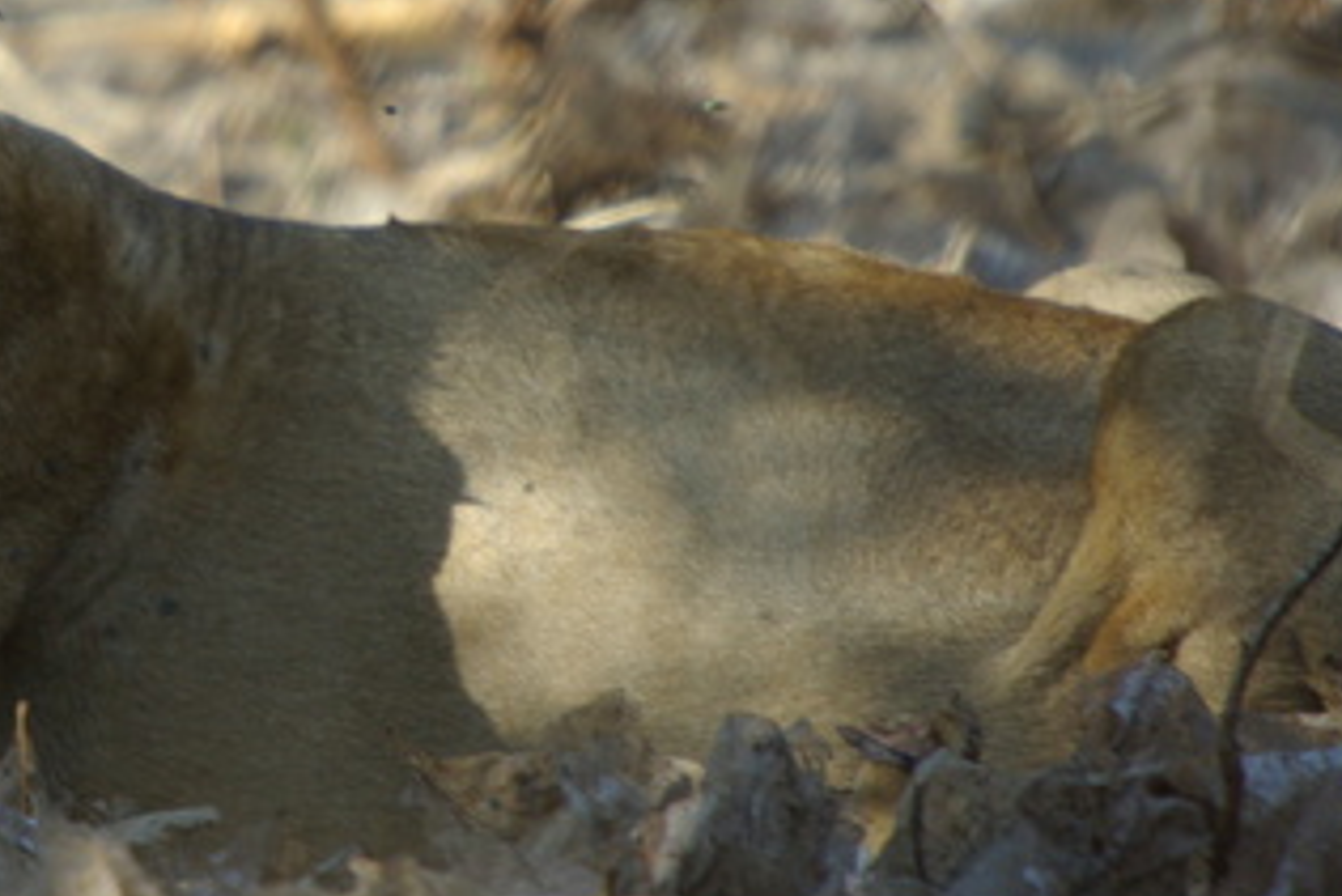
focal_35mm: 1518
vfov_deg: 0.9
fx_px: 56611
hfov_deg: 1.4
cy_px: 231
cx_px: 38
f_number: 6.7
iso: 200
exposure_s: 1/180
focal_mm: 500
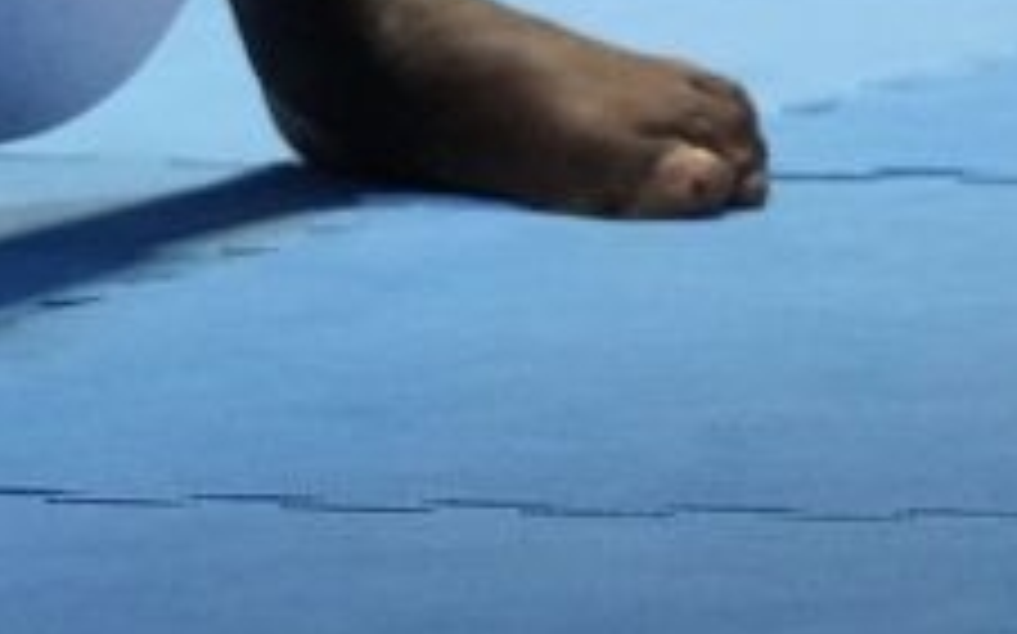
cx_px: -927
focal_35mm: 991
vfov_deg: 1.3
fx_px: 27453
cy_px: -1830
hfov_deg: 2.1
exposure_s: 1/500
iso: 5000
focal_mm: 122
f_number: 2.8
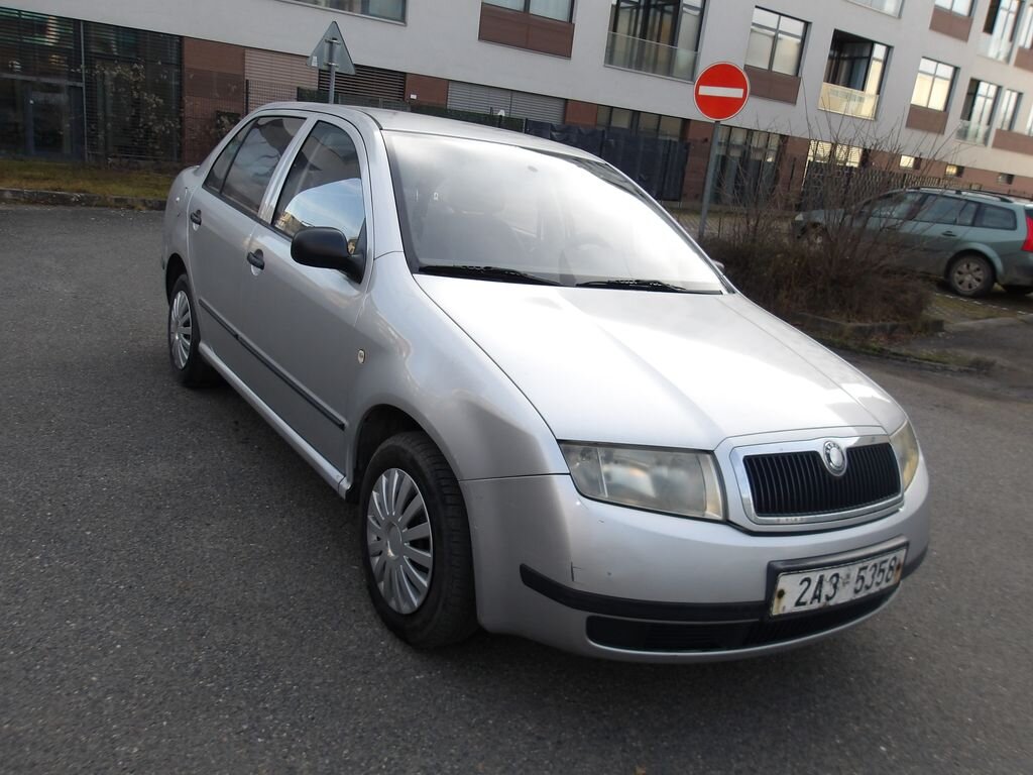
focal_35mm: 27
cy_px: 388
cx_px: 516
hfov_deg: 65.3
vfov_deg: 51.4
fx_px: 806
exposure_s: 1/386
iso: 100
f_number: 3
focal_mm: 4.9
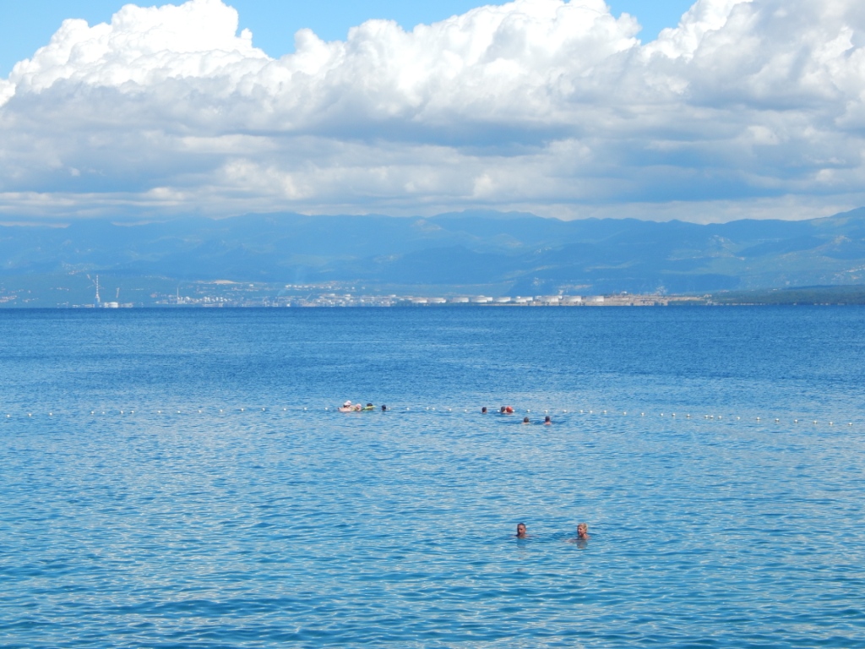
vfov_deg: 15.9
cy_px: 324
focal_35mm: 93
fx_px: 2324
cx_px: 432
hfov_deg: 21.1
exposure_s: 1/1250
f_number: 4.4
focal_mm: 16.6
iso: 125
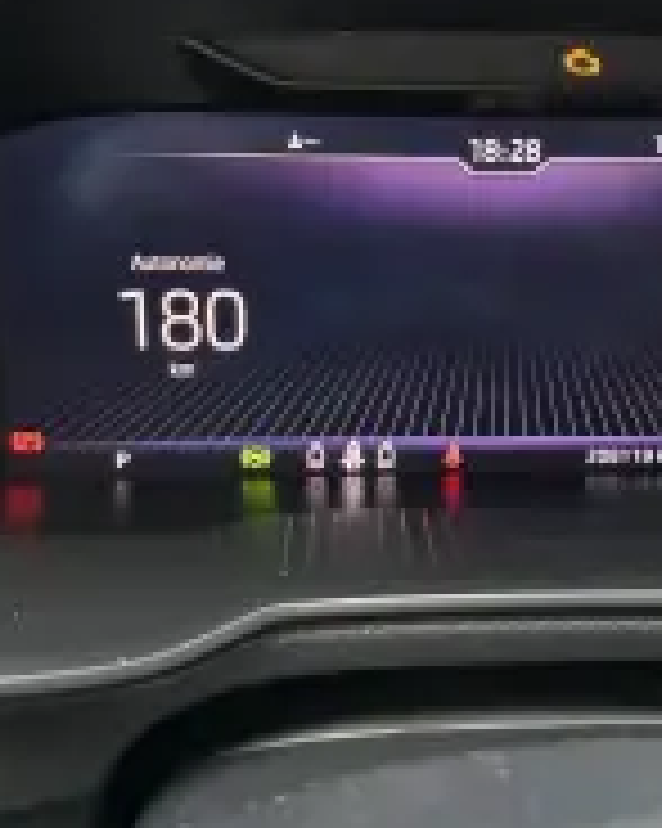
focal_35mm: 44
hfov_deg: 34.0
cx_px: 405
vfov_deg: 41.9
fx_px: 1078
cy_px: 342
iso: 1250
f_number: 1.7
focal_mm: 6.3
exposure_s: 1/33.6
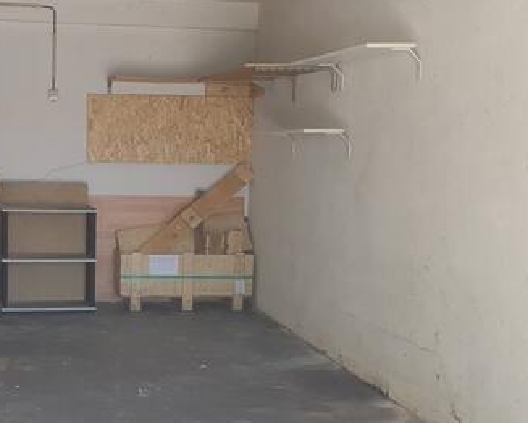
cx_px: 149
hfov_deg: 30.1
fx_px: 969
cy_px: 249
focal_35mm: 62
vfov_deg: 24.6
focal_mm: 4.32
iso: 64
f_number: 2.4
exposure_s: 1/100
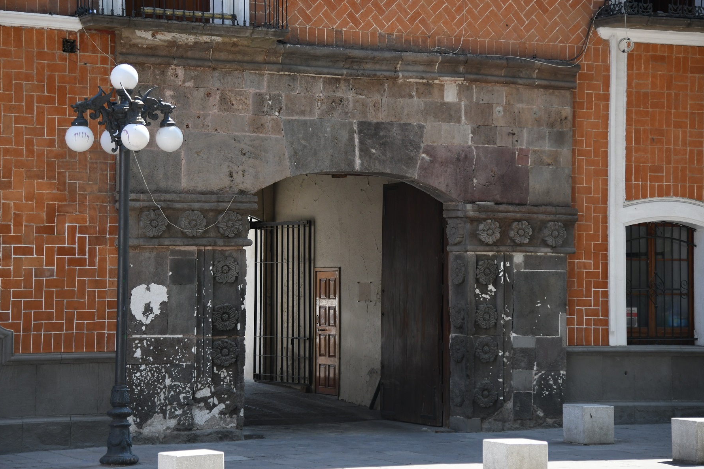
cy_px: 208
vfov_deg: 14.2
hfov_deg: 21.2
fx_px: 1877
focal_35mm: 96
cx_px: 341
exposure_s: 1/2500
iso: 800
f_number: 4
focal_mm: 78
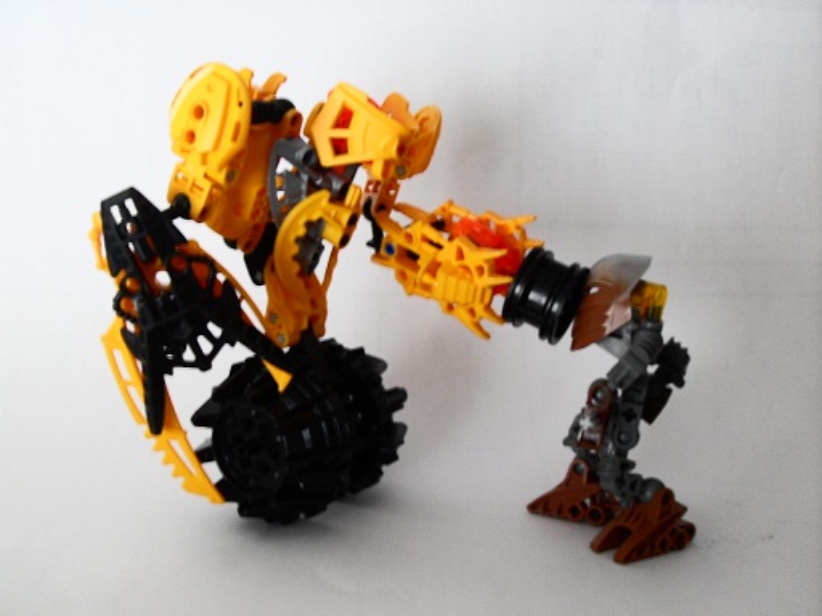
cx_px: 411
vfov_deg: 38.7
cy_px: 308
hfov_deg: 50.1
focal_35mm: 37
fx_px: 879
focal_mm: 6.3
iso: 200
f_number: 2.8
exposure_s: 1/8
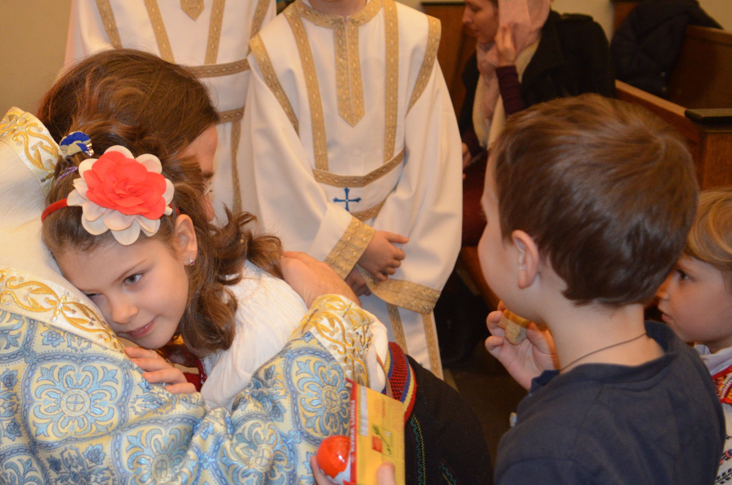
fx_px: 1157
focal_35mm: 57
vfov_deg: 23.7
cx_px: 201
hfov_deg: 34.5
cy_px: 262
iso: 1800
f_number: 3.2
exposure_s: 1/60
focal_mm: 26
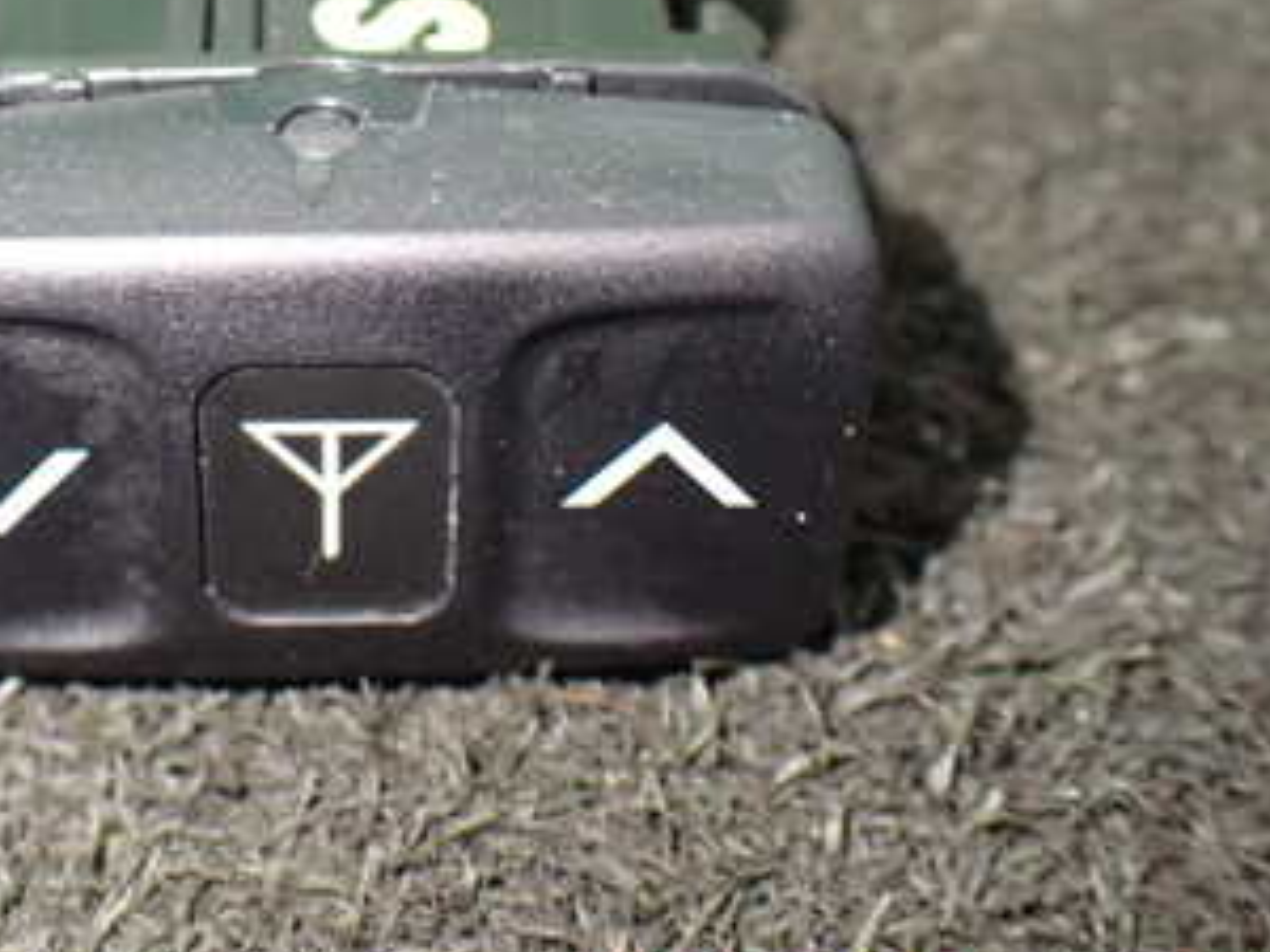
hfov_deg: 31.5
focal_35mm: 60
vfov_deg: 23.8
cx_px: 279
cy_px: 106
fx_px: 2201
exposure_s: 1/30
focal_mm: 5.4
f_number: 2.3
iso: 800
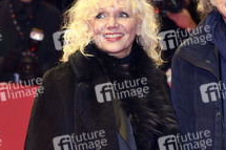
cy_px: 64
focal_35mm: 147
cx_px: 199
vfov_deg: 9.3
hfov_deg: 13.9
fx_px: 922
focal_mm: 70
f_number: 4.5
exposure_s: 1/320
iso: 1250
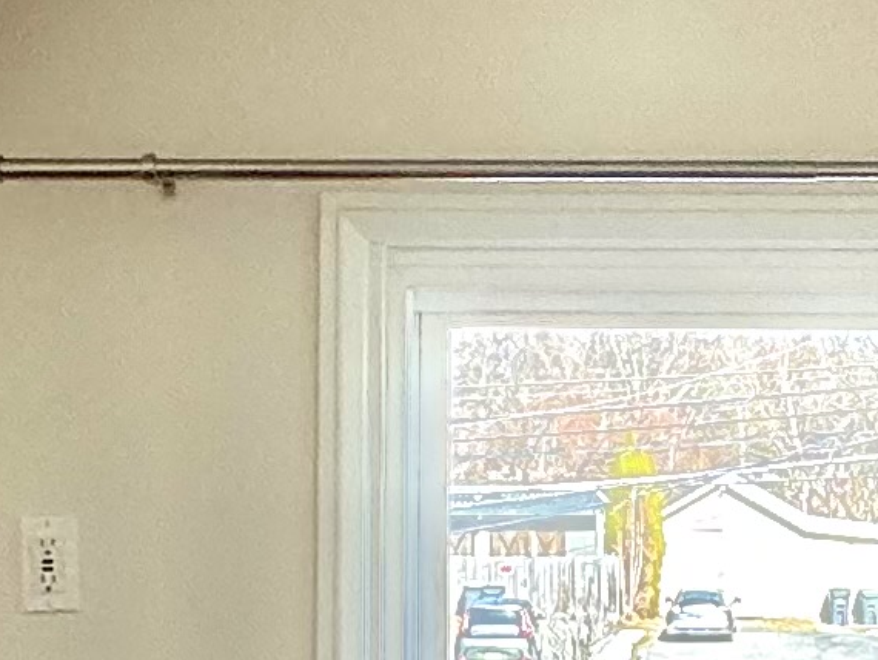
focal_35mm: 99
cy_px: 279
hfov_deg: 19.6
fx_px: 2512
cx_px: 693
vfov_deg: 14.9
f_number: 2.2
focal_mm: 2.22
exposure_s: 1/99
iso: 40
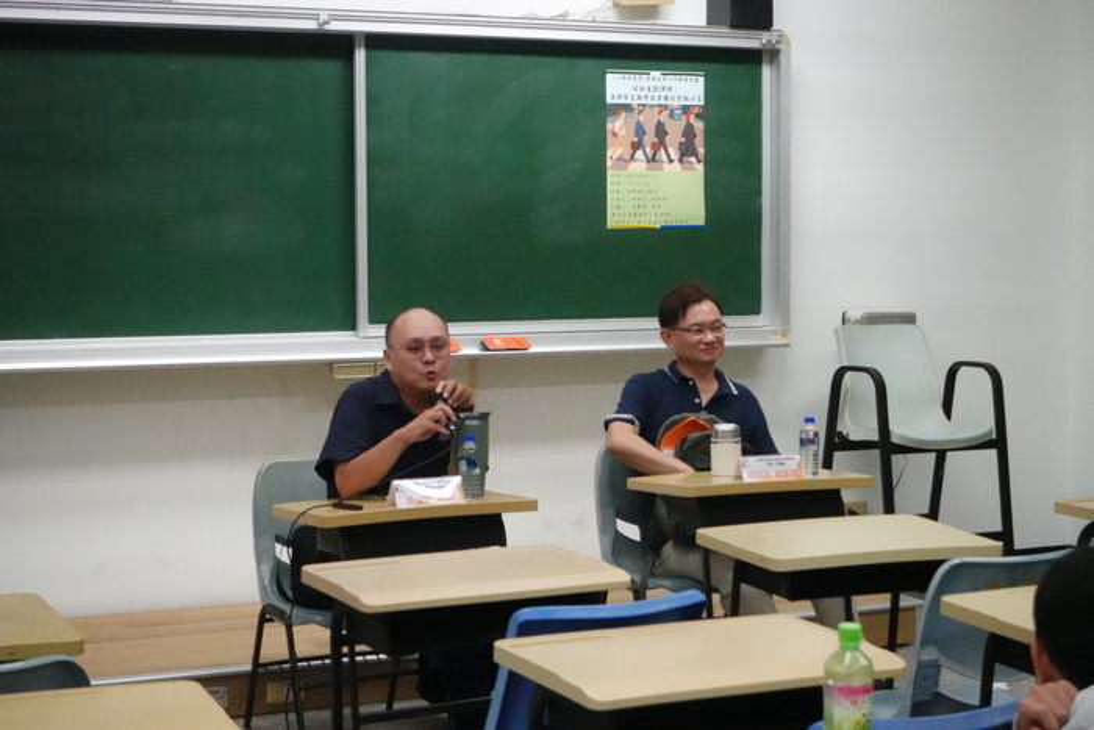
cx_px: 547
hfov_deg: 28.8
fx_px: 2128
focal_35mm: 70
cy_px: 365
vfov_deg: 19.5
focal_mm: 25.7
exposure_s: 1/800
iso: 5000
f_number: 4
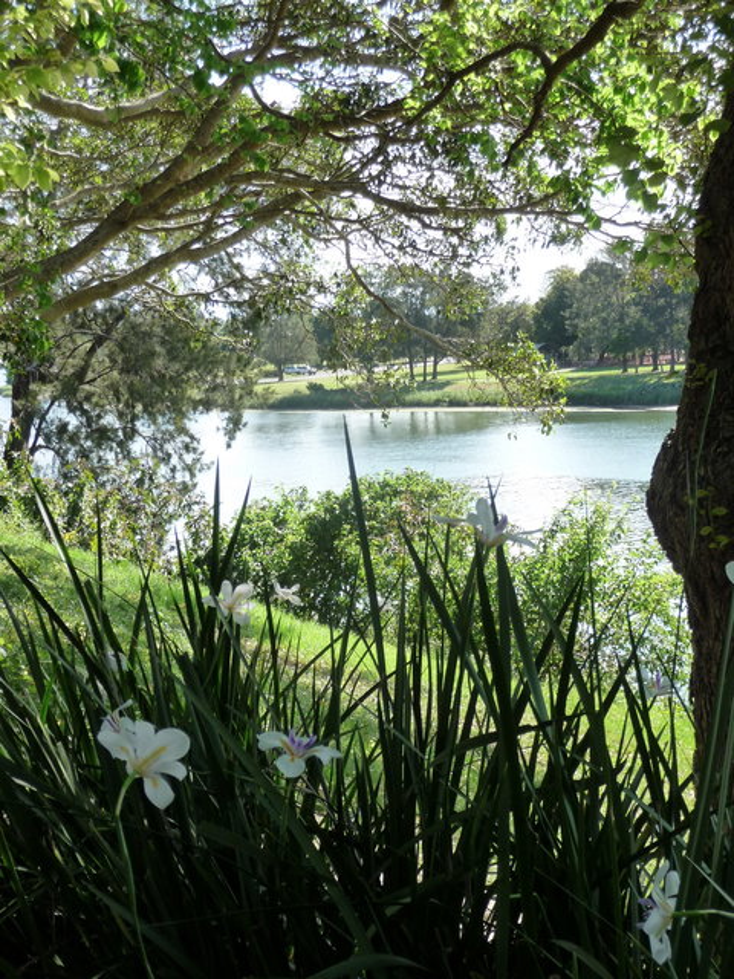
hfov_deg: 26.6
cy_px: 490
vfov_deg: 34.9
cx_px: 367
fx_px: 1555
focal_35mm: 55
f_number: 4.3
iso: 160
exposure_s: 1/200
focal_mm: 9.3
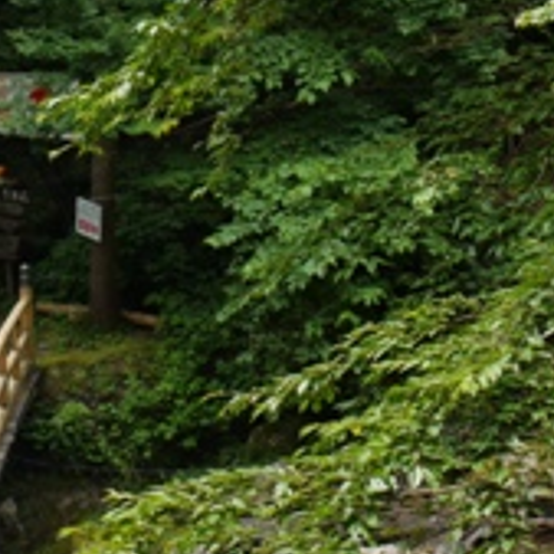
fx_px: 1956
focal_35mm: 108
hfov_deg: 15.7
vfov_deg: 15.8
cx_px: -33
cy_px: 541
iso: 125
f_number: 5.6
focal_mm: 23
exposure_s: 1/160
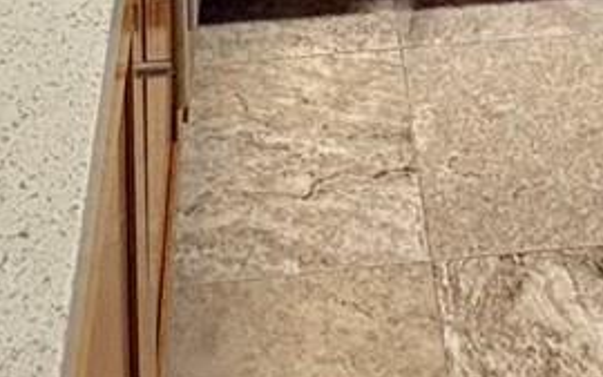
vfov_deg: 9.2
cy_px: -950
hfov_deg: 23.5
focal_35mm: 88
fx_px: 1447
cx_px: 391
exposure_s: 1/120
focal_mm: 2.22
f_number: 2.2
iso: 200
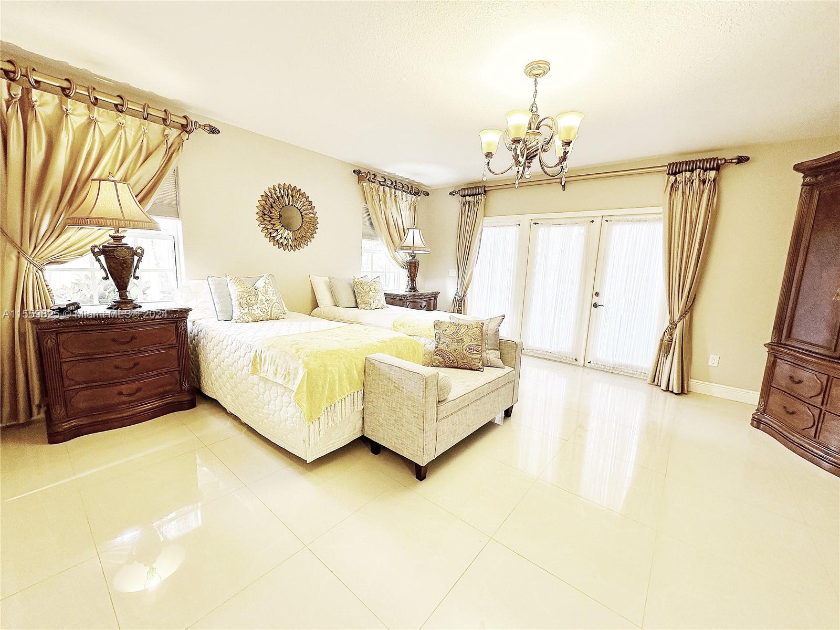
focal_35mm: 14
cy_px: 315
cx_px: 420
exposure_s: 1/120
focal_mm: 2.22
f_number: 2.2
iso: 160
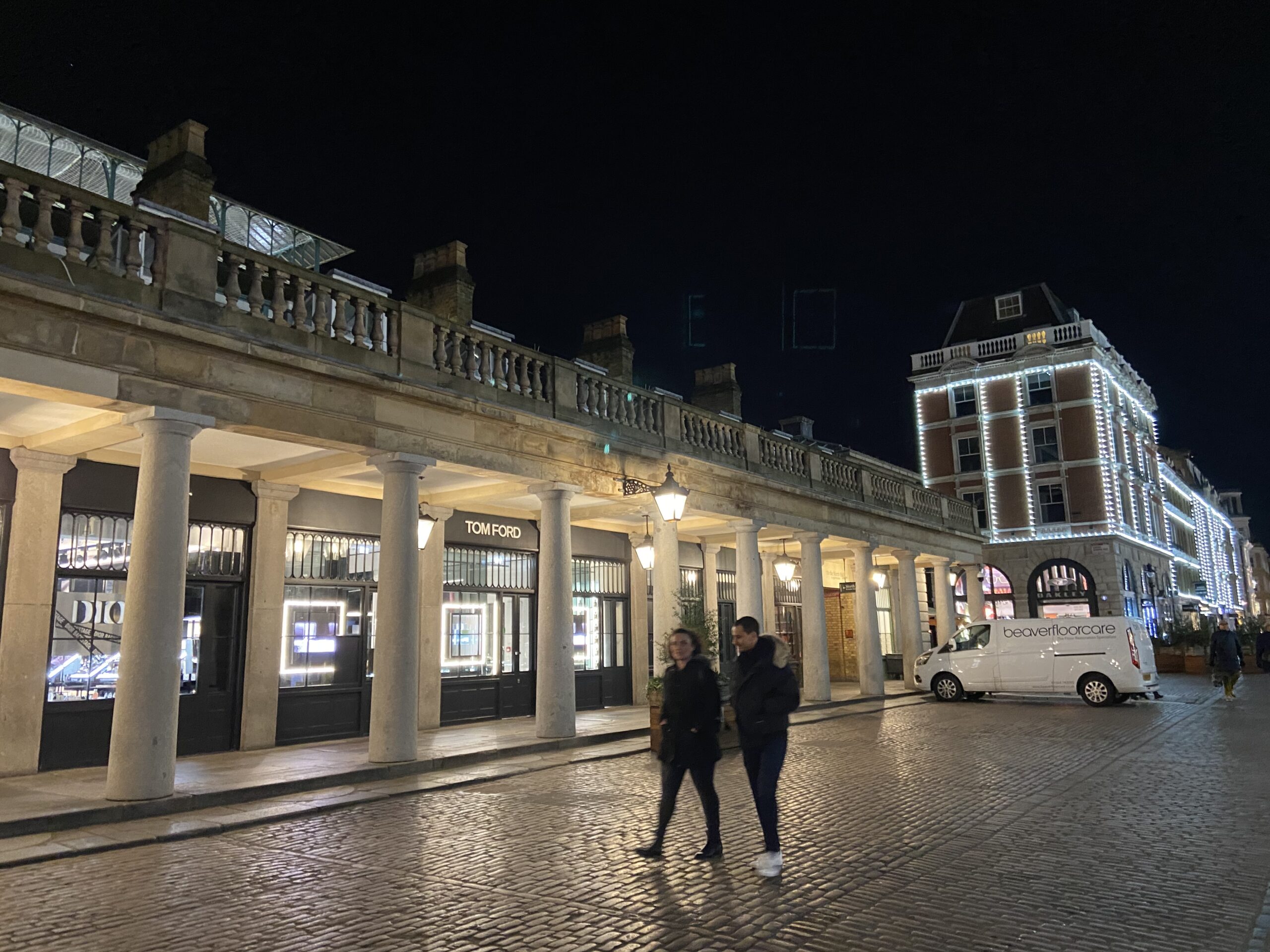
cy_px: 476
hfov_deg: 67.3
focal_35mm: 26
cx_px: 635
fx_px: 954
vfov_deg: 53.1
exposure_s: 1/25
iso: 500
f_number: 1.8
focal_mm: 4.25
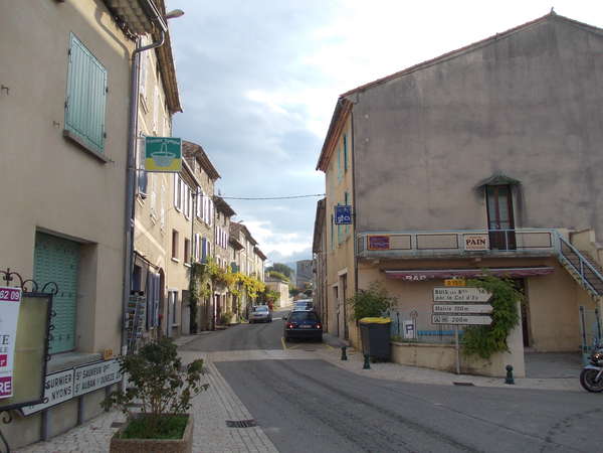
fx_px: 488
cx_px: 302
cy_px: 226
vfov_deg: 49.7
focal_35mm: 28
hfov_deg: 63.4
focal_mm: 4
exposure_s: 1/160
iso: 80
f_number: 5.4
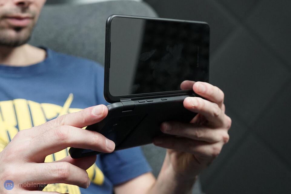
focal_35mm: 33
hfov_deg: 57.2
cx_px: 146
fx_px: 267
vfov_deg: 39.9
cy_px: 97
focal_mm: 33
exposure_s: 1/320
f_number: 4
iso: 2500
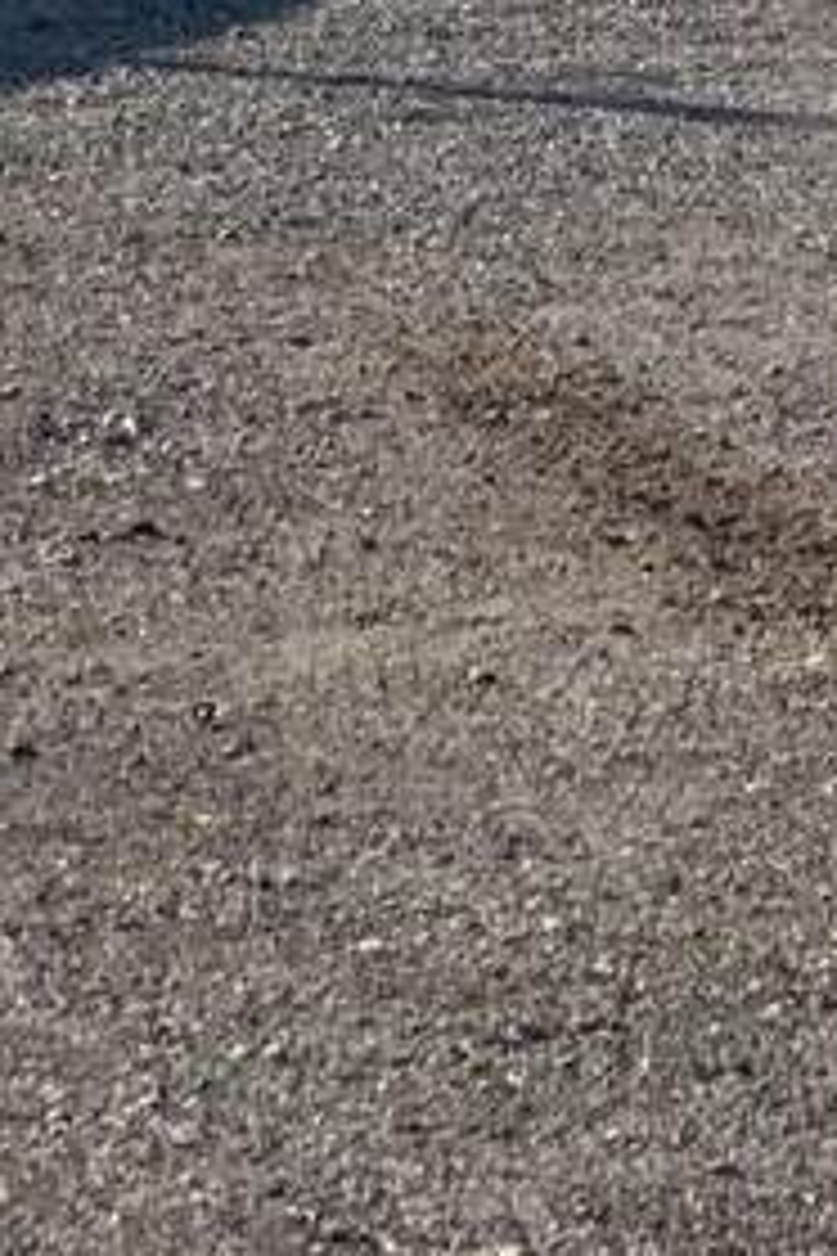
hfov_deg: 5.4
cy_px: -797
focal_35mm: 248
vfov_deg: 8.1
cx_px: 1760
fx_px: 8648
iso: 16
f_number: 2.4
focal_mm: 6
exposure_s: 1/1712
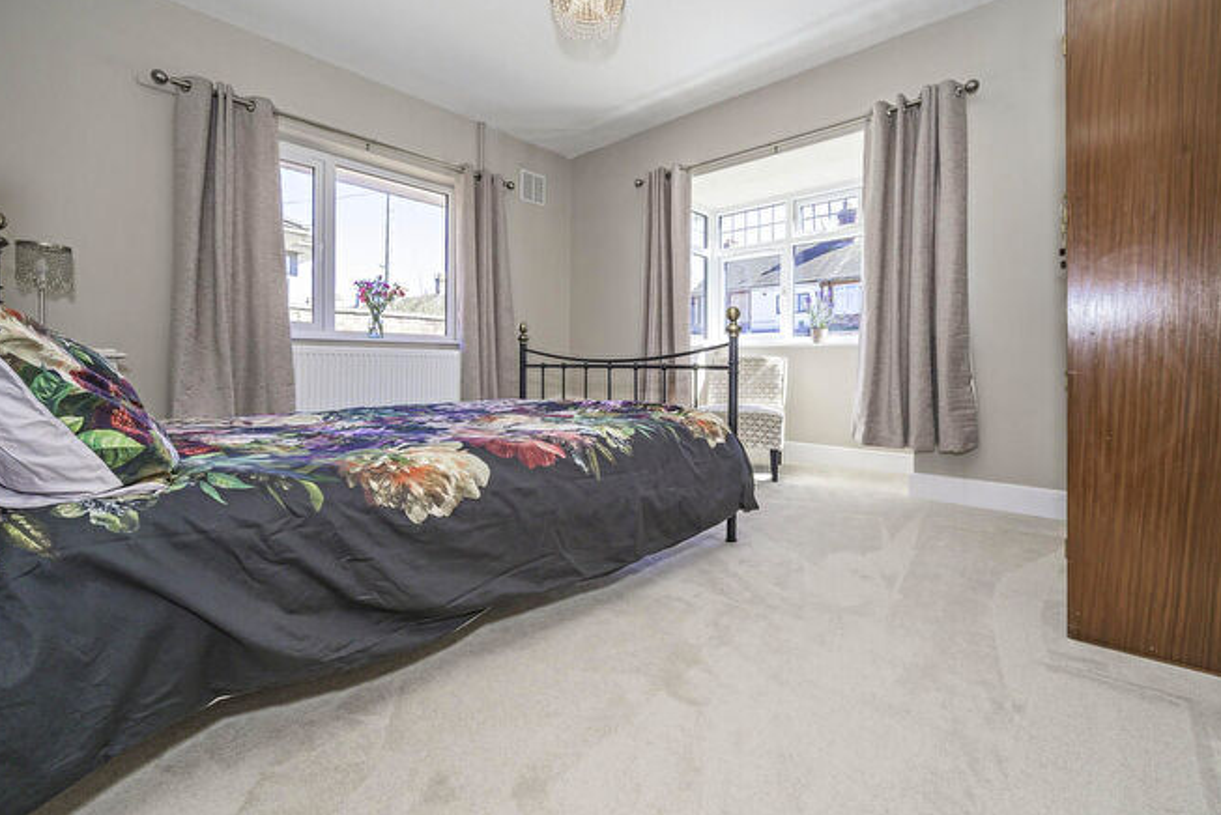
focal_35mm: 15
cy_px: 416
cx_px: 645
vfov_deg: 77.4
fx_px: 509
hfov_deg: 100.3
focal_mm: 14
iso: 400
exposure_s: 1/125
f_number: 7.1
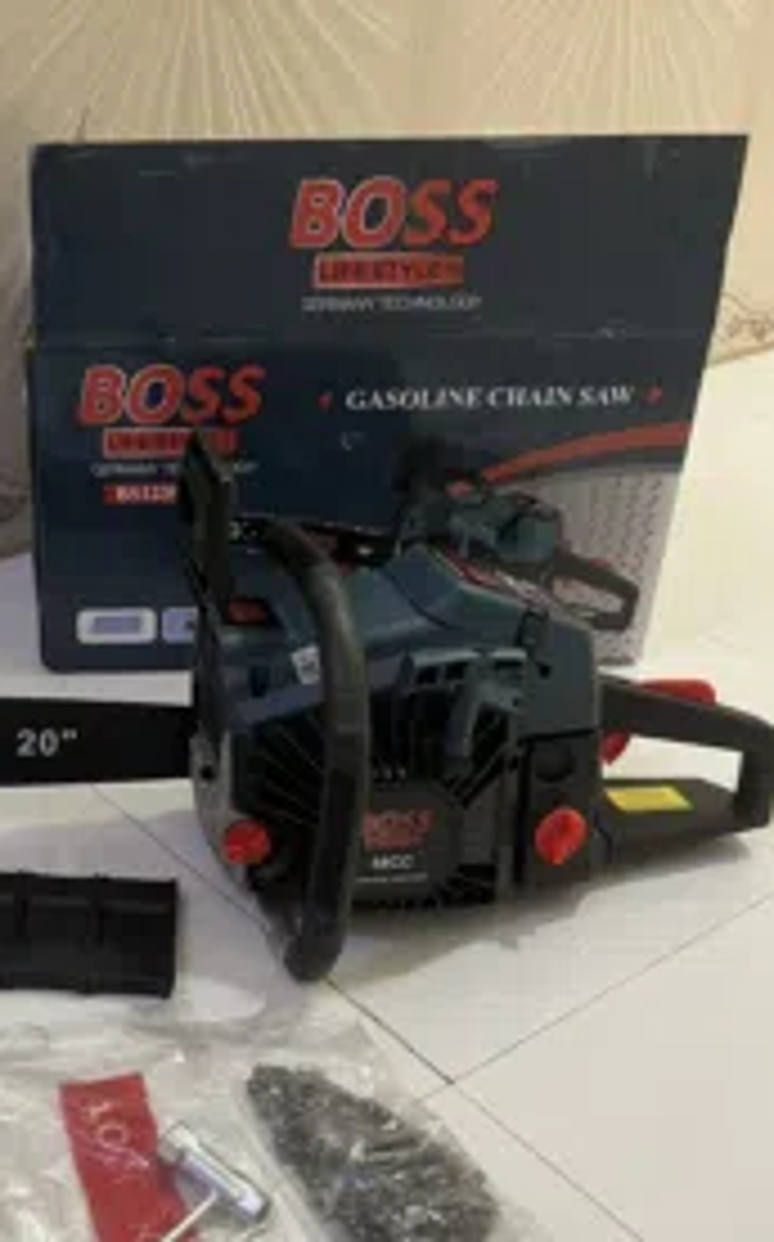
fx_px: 1353
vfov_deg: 49.1
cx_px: 112
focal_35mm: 40
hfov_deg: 30.8
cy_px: 720
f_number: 1.6
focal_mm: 5.1
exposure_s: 1/60
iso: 250
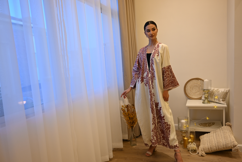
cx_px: 129
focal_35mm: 28
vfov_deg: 46.3
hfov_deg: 65.4
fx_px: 188
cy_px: 91
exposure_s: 1/25
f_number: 3.5
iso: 180
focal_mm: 16
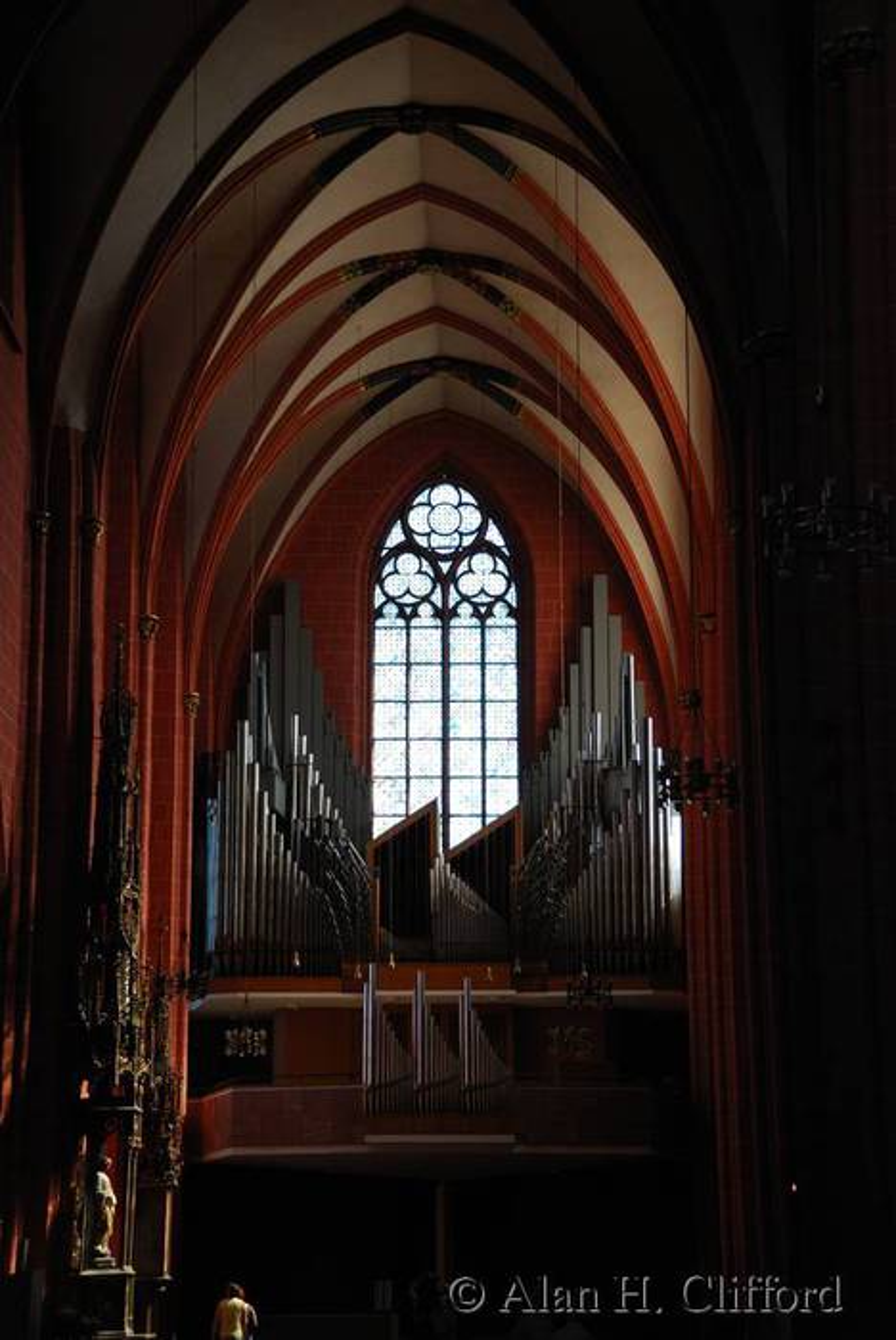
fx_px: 2459
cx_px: 448
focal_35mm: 66
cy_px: 670
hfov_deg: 20.7
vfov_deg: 30.5
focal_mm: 44
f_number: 4.5
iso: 280
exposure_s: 1/30
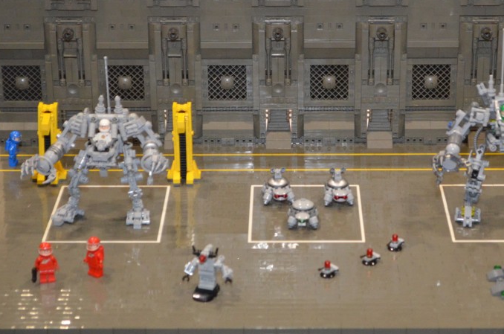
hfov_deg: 17.8
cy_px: 161
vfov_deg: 11.9
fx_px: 1607
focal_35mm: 115
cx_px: 317
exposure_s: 1/60
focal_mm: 52
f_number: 5.6
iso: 3200
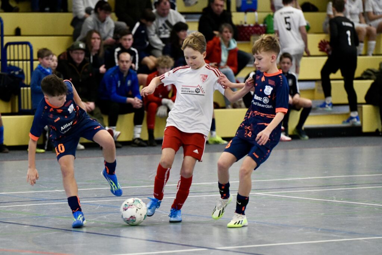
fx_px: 1592
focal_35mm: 150
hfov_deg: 13.7
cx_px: 191
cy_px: 128
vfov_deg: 9.2
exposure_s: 1/1600
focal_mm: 150
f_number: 2.8
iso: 8000
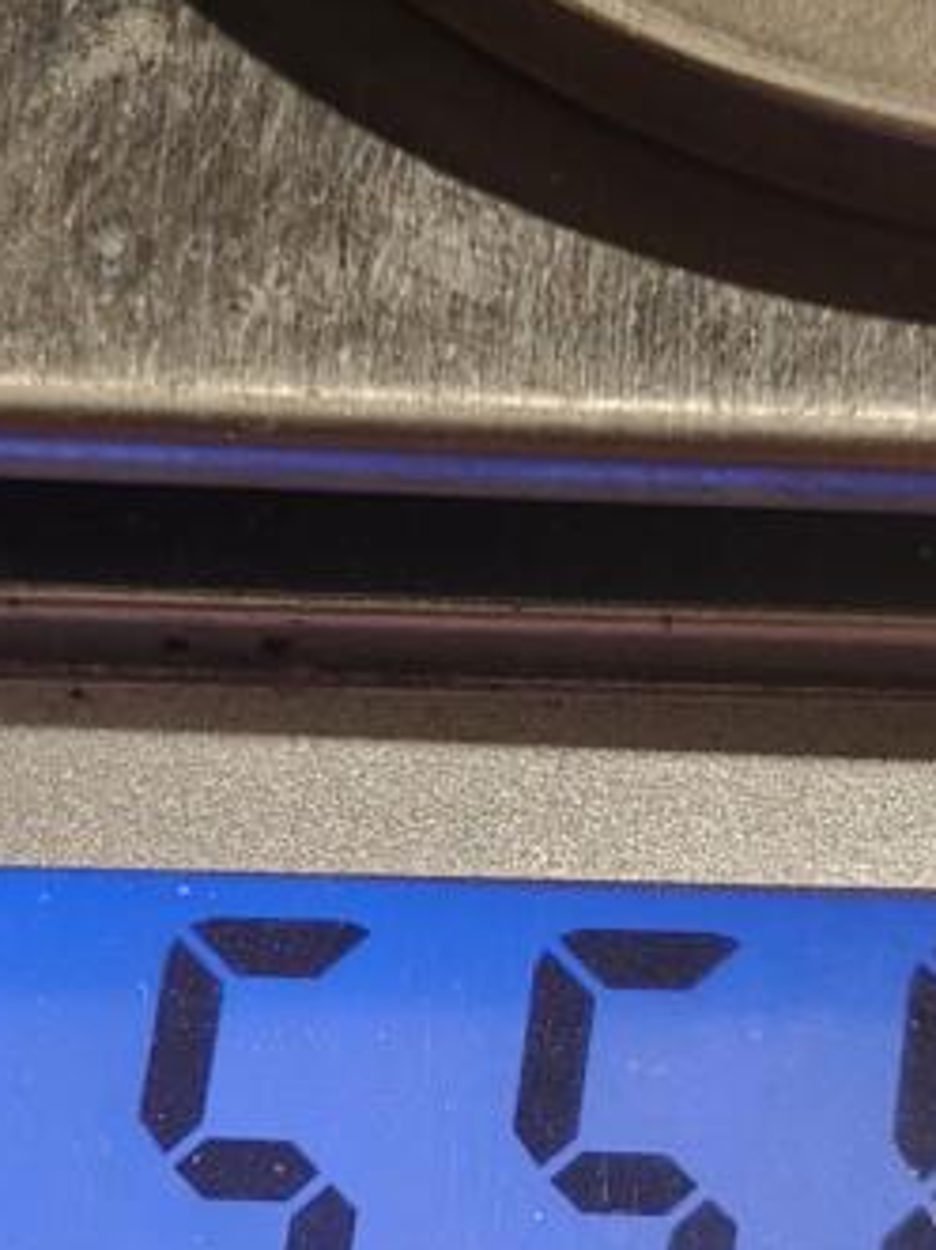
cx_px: 411
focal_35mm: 125
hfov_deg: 11.8
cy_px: 823
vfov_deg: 15.7
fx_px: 4509
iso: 250
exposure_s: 1/200
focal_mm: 6.06
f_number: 1.6
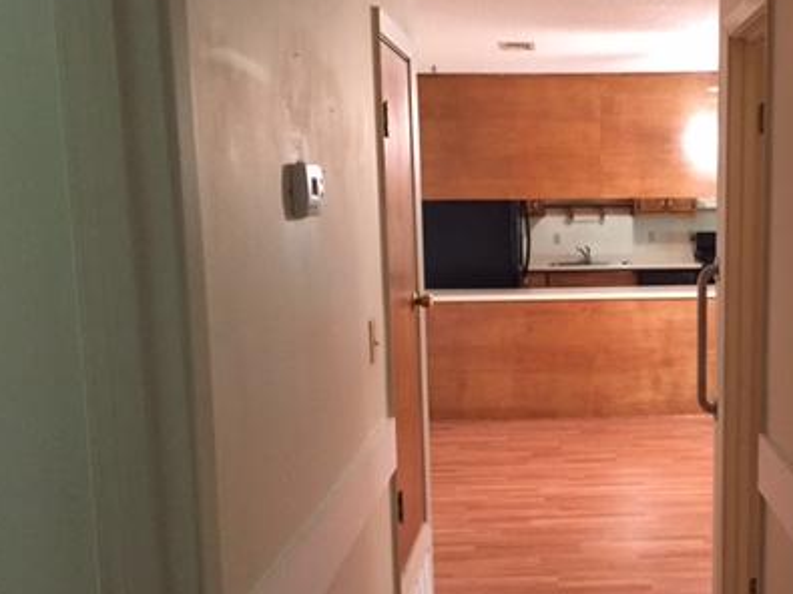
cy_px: 353
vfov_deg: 30.8
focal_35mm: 47
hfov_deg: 39.3
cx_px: 600
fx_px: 1076
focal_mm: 4.15
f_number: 2.2
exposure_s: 1/20
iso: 250
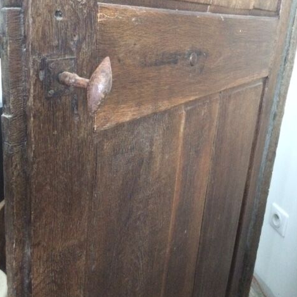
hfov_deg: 47.2
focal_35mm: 35
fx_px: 340
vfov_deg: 46.8
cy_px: 110
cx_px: 148
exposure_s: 1/17
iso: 500
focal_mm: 4.15
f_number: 2.2
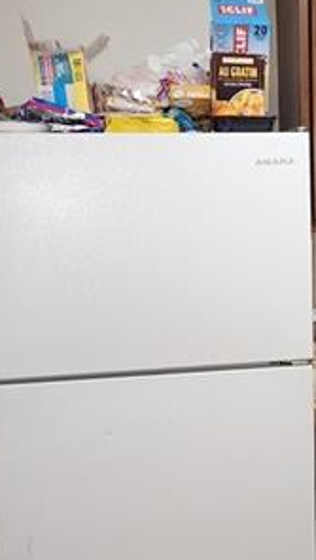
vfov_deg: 32.1
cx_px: 308
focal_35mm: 65
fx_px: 966
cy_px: 369
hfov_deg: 18.2
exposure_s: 1/60
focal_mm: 5.4
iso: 125
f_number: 1.8
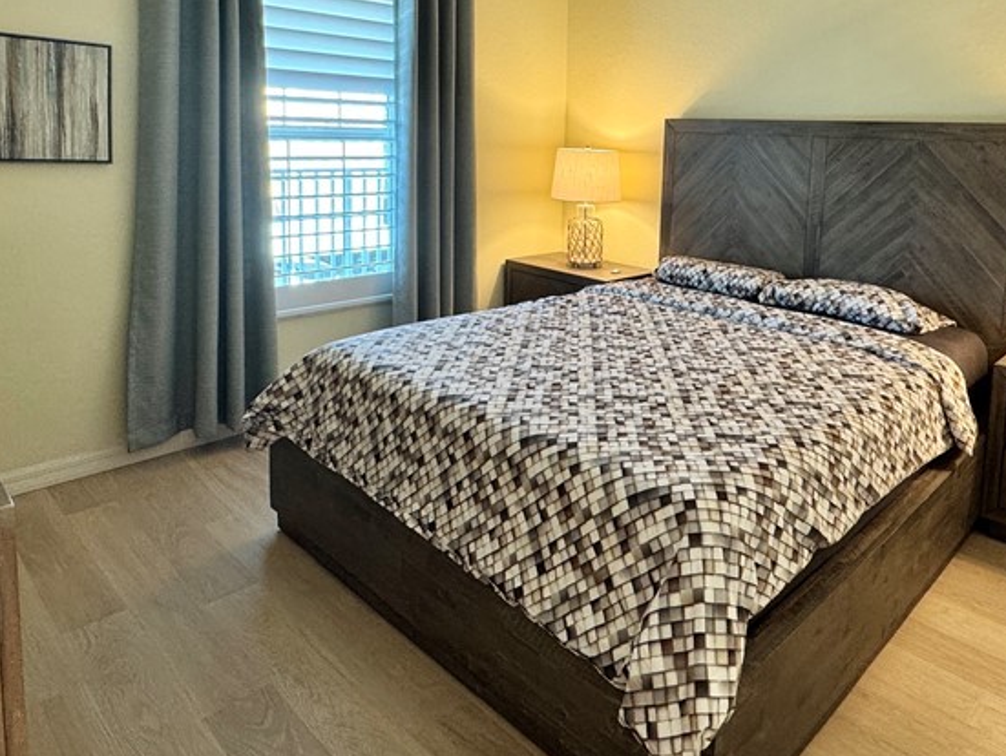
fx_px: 756
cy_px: 215
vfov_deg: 51.5
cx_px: 566
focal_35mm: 26
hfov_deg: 67.0
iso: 200
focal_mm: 2.22
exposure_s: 1/60
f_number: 2.2
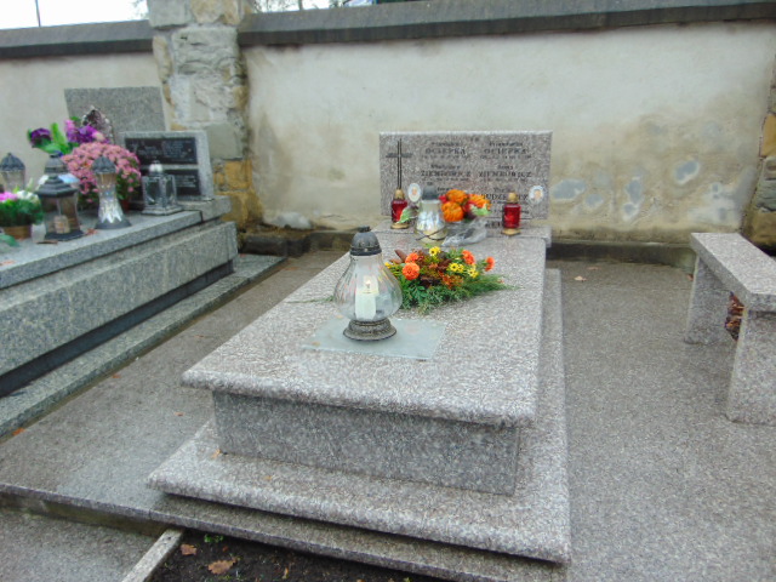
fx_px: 560
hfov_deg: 69.4
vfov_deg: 54.9
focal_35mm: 25
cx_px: 388
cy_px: 291
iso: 80
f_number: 3
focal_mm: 4.5
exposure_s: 1/80
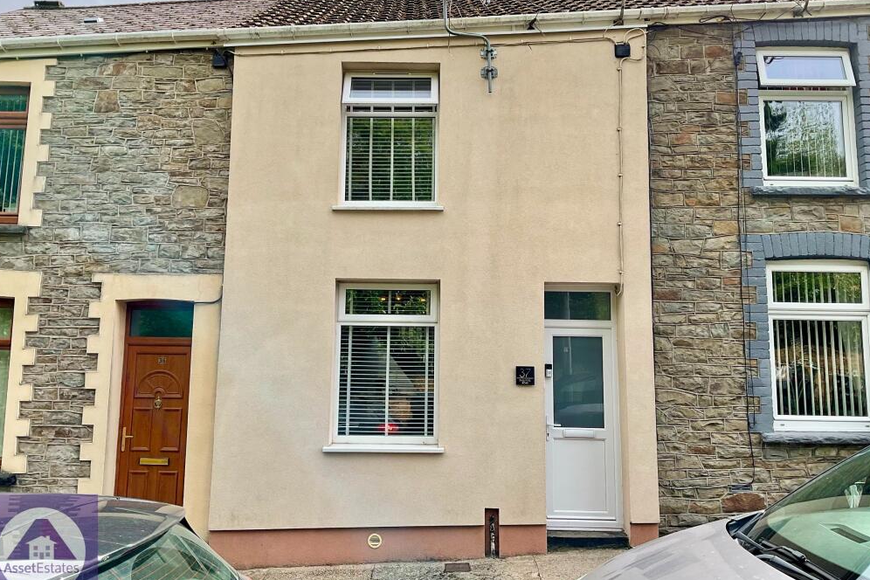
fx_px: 749
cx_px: 434
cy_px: 270
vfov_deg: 42.3
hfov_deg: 60.3
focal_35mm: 31
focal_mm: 3
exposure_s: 1/912
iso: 16
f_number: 1.8
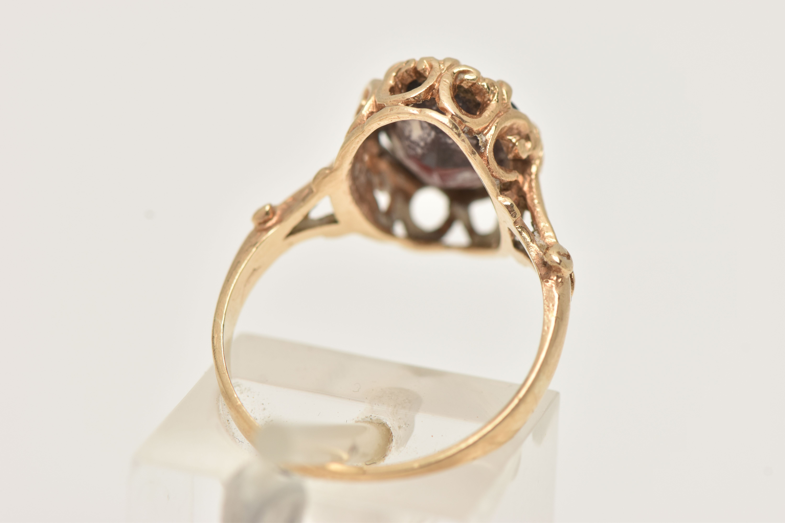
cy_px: 262
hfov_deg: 13.0
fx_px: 3434
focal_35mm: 158
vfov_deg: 8.7
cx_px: 392
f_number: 9
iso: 400
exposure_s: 1/100
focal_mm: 105
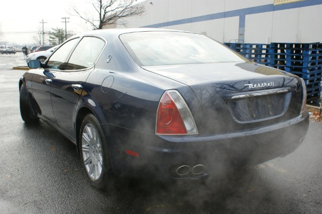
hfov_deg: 53.2
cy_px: 107
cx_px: 161
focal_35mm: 36
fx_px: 322
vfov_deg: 36.8
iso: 100
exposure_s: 1/60
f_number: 7.1
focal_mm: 24
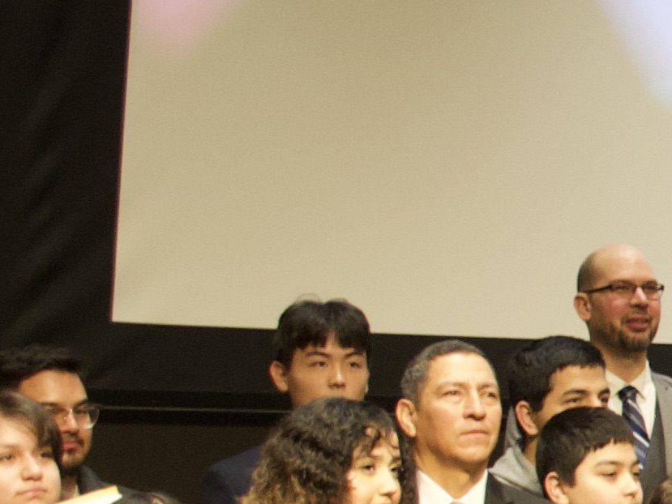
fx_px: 2990
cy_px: 440
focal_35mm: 154
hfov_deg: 11.9
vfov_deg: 9.6
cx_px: 1184
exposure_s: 1/30
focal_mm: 18
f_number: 3.5
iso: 900
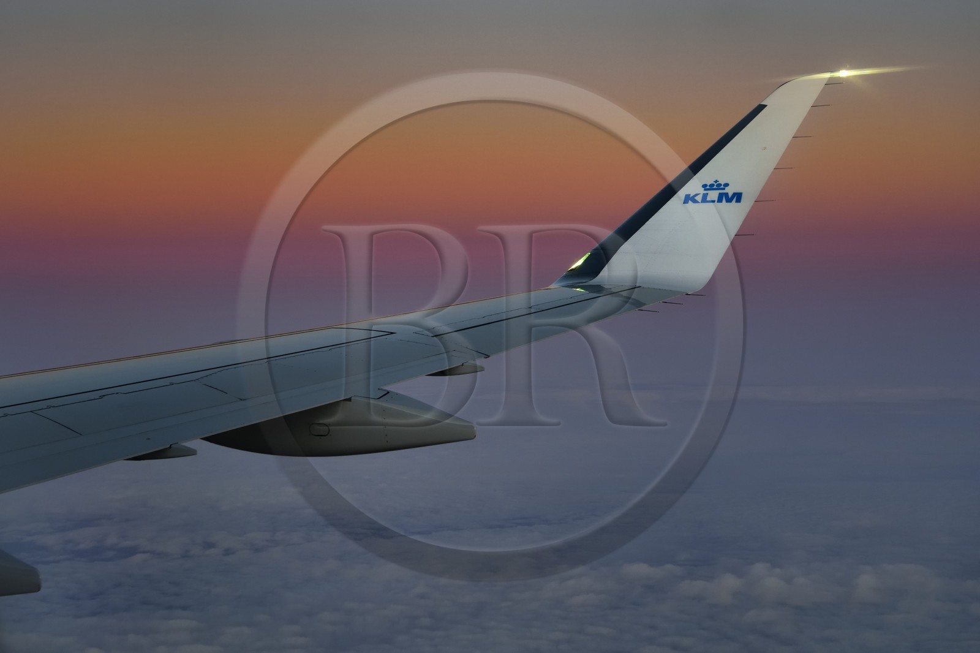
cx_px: 490
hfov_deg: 39.6
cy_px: 326
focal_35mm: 50
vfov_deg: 27.0
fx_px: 1361
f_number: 6.3
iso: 500
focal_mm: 50
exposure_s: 1/30
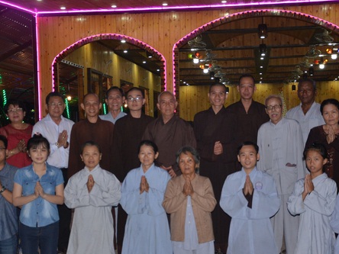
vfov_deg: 20.0
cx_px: 175
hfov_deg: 26.4
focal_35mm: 74
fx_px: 722
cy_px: 143
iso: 1000
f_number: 5
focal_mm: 35
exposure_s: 1/60
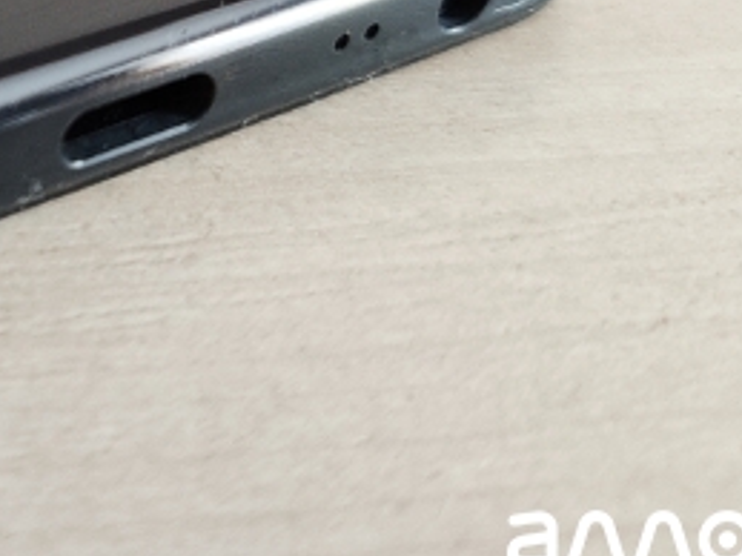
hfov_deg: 23.8
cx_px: -198
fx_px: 1564
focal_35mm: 73
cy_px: -107
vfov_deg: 19.0
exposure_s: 1/33
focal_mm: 4.75
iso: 3094
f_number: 1.75
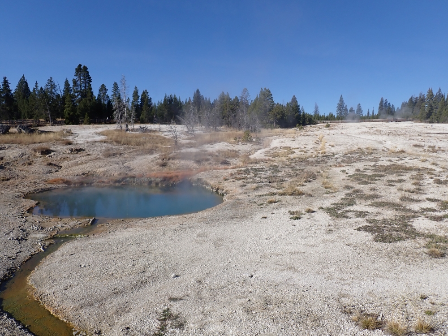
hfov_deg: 69.4
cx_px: 224
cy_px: 168
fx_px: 324
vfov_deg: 54.9
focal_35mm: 25
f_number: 8
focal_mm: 4.5
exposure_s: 1/250
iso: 100
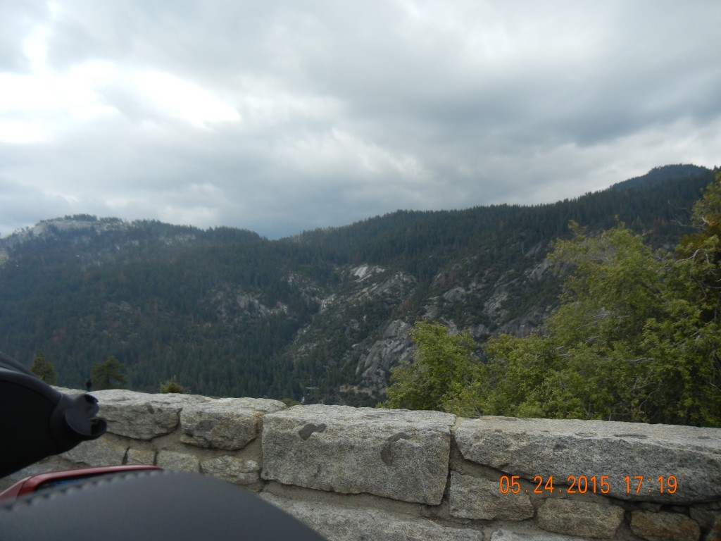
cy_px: 270
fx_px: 625
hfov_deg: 60.0
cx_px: 360
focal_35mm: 30
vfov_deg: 46.8
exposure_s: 1/245
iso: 160
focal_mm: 5.4
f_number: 7
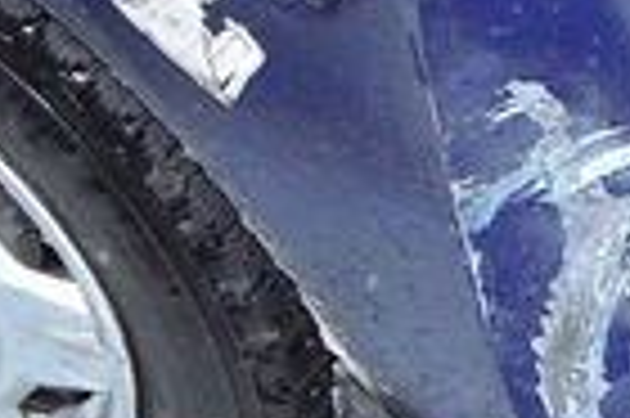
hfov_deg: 12.0
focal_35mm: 167
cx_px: 810
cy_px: -22
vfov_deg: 8.1
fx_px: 2919
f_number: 2.8
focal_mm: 5.7
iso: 475
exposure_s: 1/60
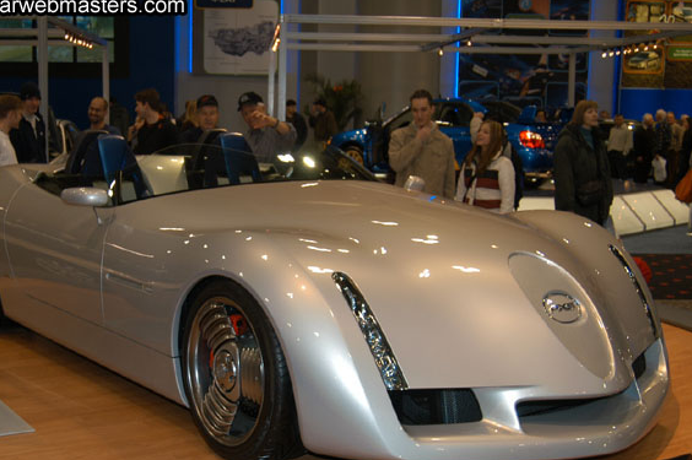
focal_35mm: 54
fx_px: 1037
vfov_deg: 25.0
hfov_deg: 36.8
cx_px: 286
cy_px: 250
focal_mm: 30
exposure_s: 1/60
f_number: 5
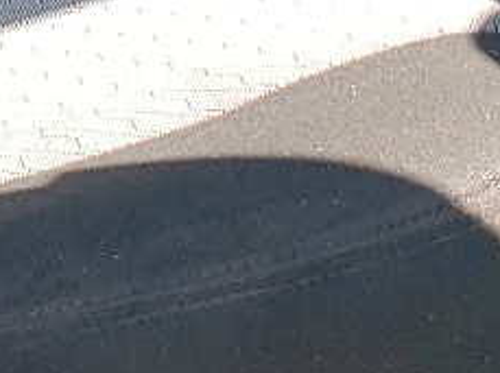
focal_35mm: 182
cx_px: -231
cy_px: -595
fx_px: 2625
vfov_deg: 7.5
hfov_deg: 10.5
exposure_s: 1/526
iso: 50
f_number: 1.5
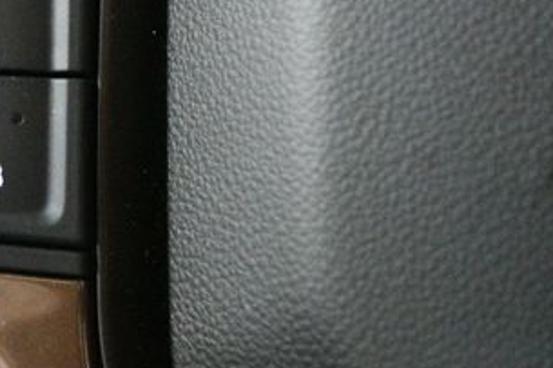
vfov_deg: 12.4
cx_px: 7
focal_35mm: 109
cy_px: -4
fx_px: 1673
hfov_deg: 18.3
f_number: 5
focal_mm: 35
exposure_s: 1/60
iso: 10000
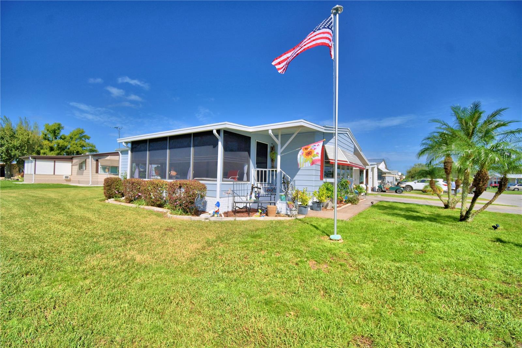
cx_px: 261
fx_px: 217
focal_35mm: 15
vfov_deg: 77.3
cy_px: 174
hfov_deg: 100.4
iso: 100
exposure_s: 1/1600
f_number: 4.5
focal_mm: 10
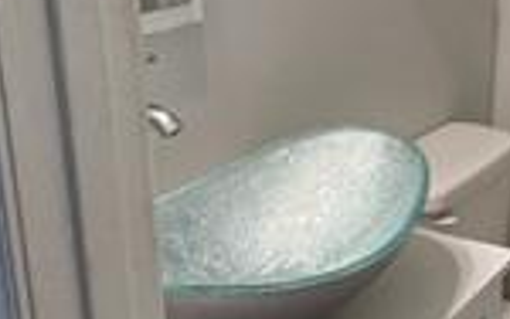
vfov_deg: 20.0
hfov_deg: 30.3
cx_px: 445
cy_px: 136
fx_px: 904
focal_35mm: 65
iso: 100
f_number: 1.7
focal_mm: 6.3
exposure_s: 1/60
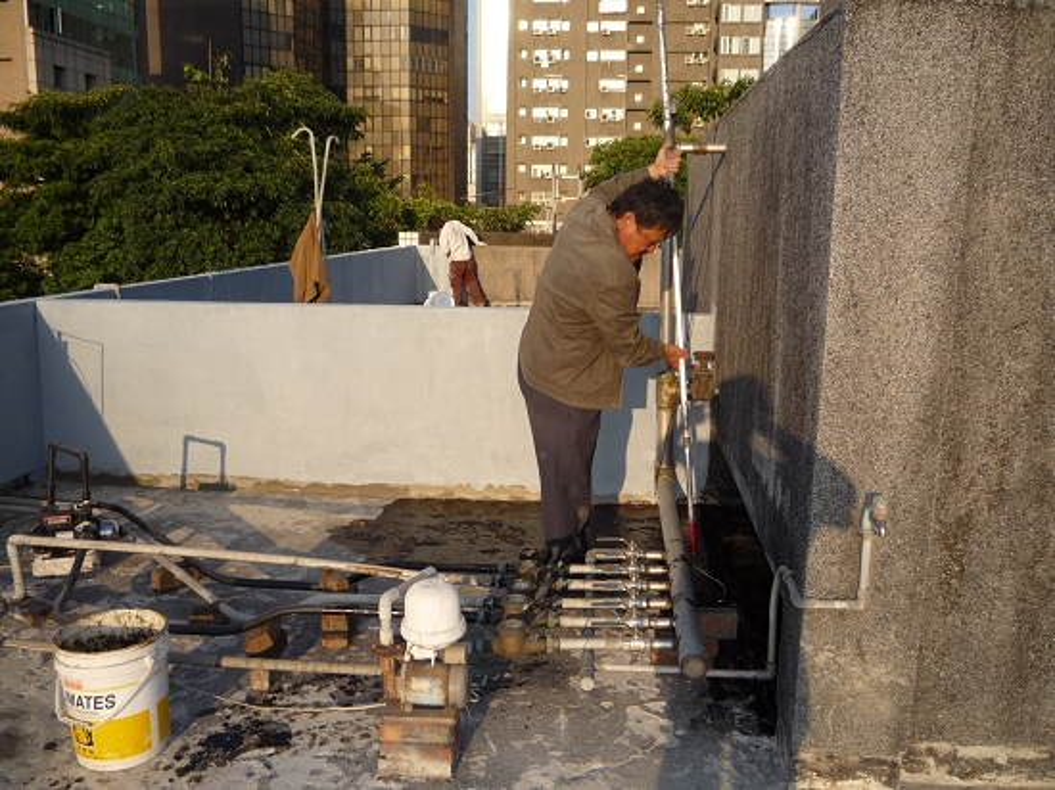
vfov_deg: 46.8
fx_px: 914
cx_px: 528
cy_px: 395
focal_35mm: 30
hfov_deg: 60.0
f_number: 4
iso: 100
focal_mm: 5.2
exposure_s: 1/320
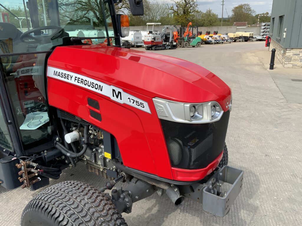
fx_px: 253
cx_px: 151
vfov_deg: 48.2
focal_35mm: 29
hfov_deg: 61.7
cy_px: 113
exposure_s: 1/1195
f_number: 1.8
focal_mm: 3
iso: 16
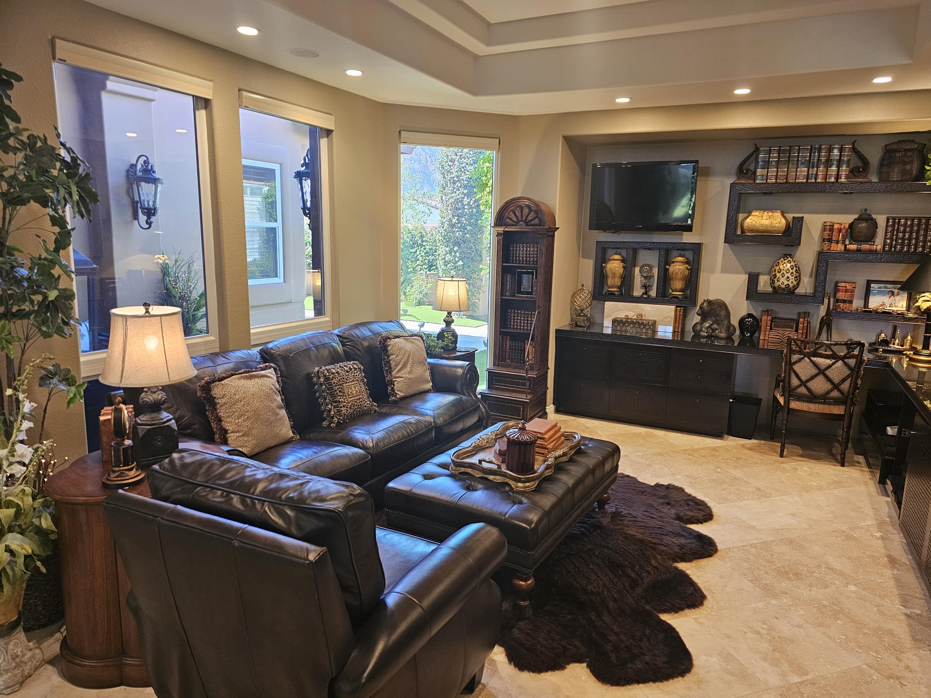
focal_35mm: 23
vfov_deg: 58.9
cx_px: 466
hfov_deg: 73.9
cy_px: 349
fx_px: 619
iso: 400
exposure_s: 1/120
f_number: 1.7
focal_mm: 6.3
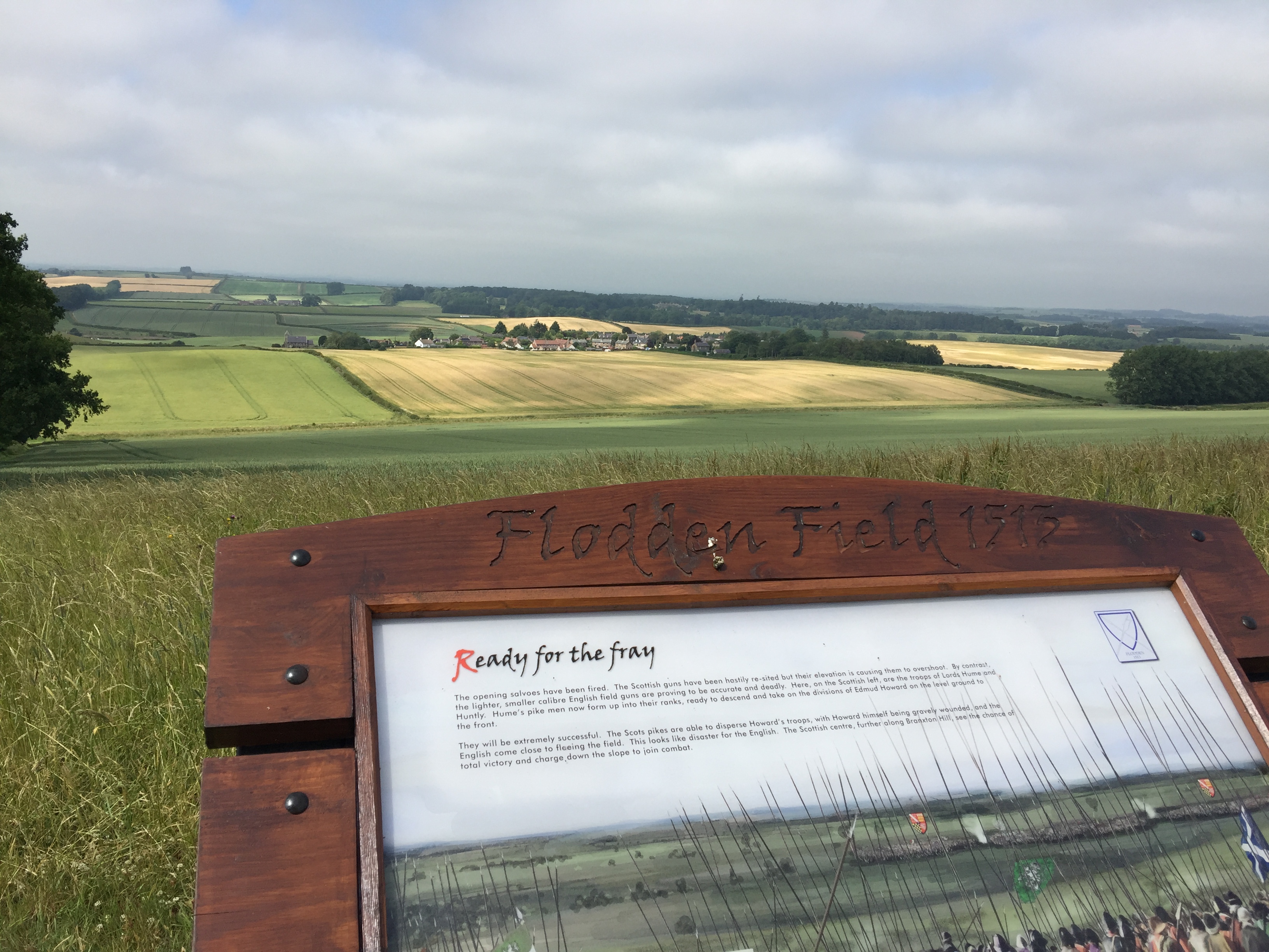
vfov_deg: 48.2
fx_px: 1063
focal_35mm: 29
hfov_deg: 61.7
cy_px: 476
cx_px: 634
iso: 32
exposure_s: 1/2326
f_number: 2.2
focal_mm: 4.15
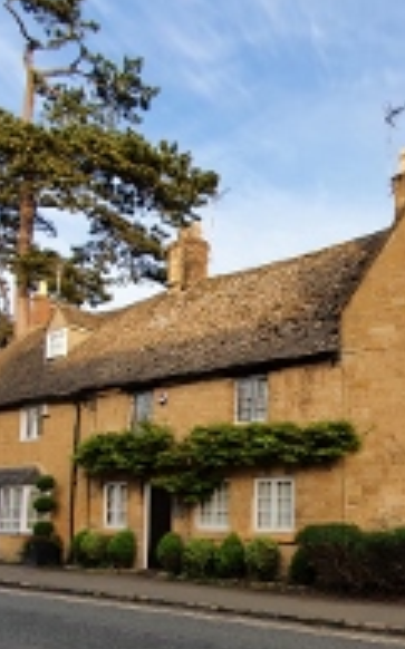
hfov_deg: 36.3
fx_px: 566
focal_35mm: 32
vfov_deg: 57.2
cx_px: 385
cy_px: 472
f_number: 2.2
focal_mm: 1.8
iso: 50
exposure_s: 1/169
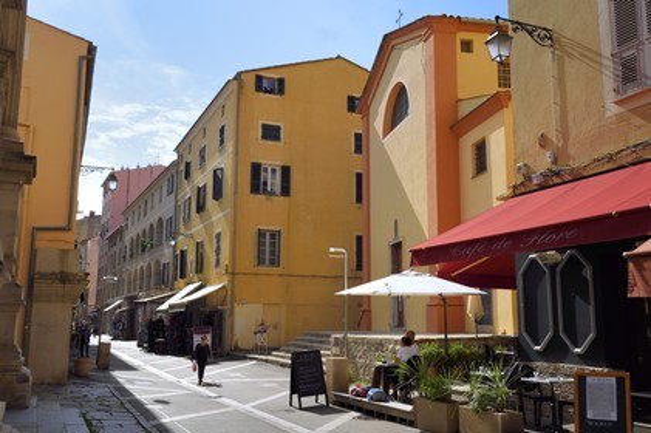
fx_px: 632
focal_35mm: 35
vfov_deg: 37.8
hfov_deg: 54.5
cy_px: 216
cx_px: 326
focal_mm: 35
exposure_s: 1/250
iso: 200
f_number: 14
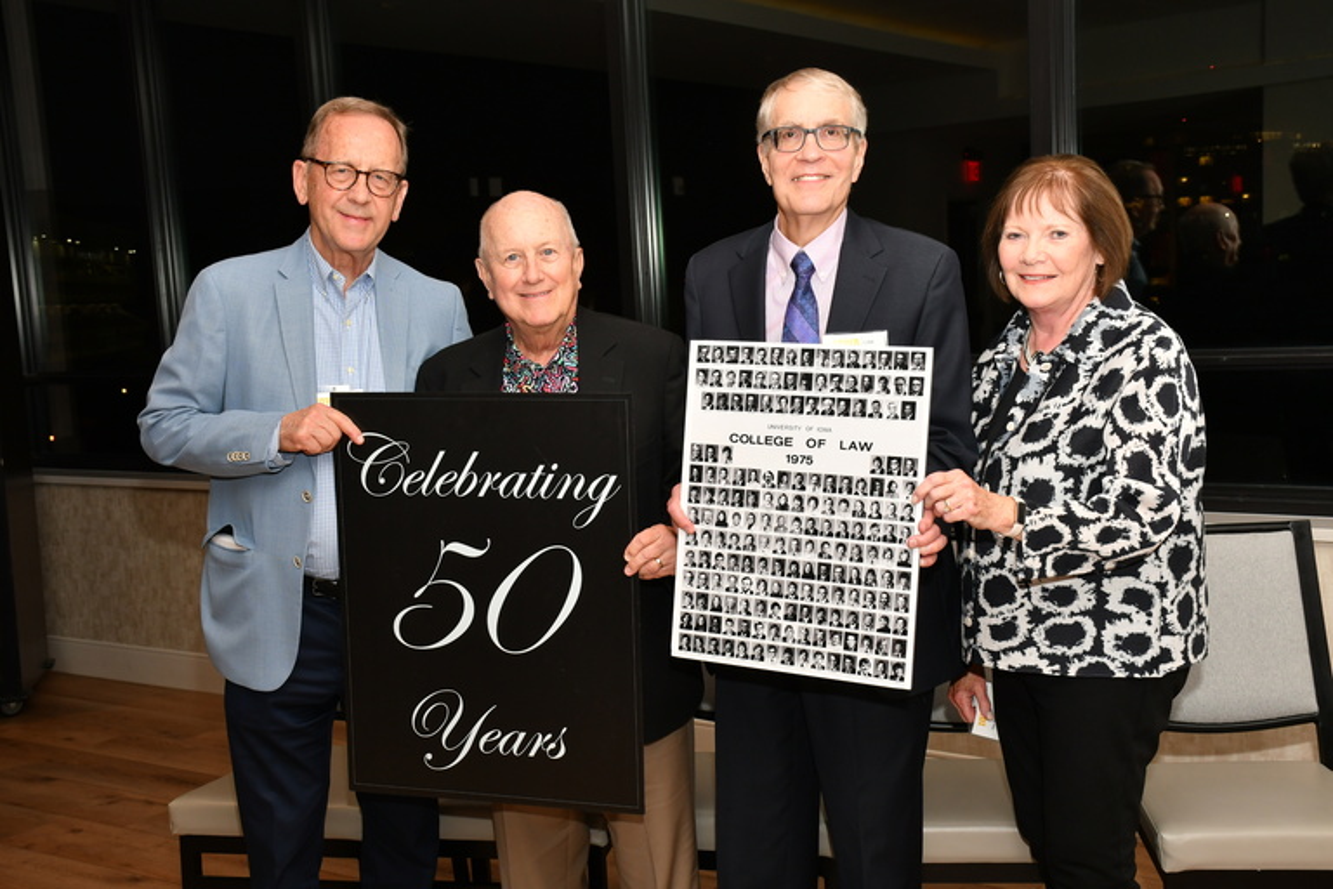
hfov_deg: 43.6
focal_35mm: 45
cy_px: 444
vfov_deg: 29.9
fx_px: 1666
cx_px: 666
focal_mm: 30
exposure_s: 1/60
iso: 400
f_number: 7.1
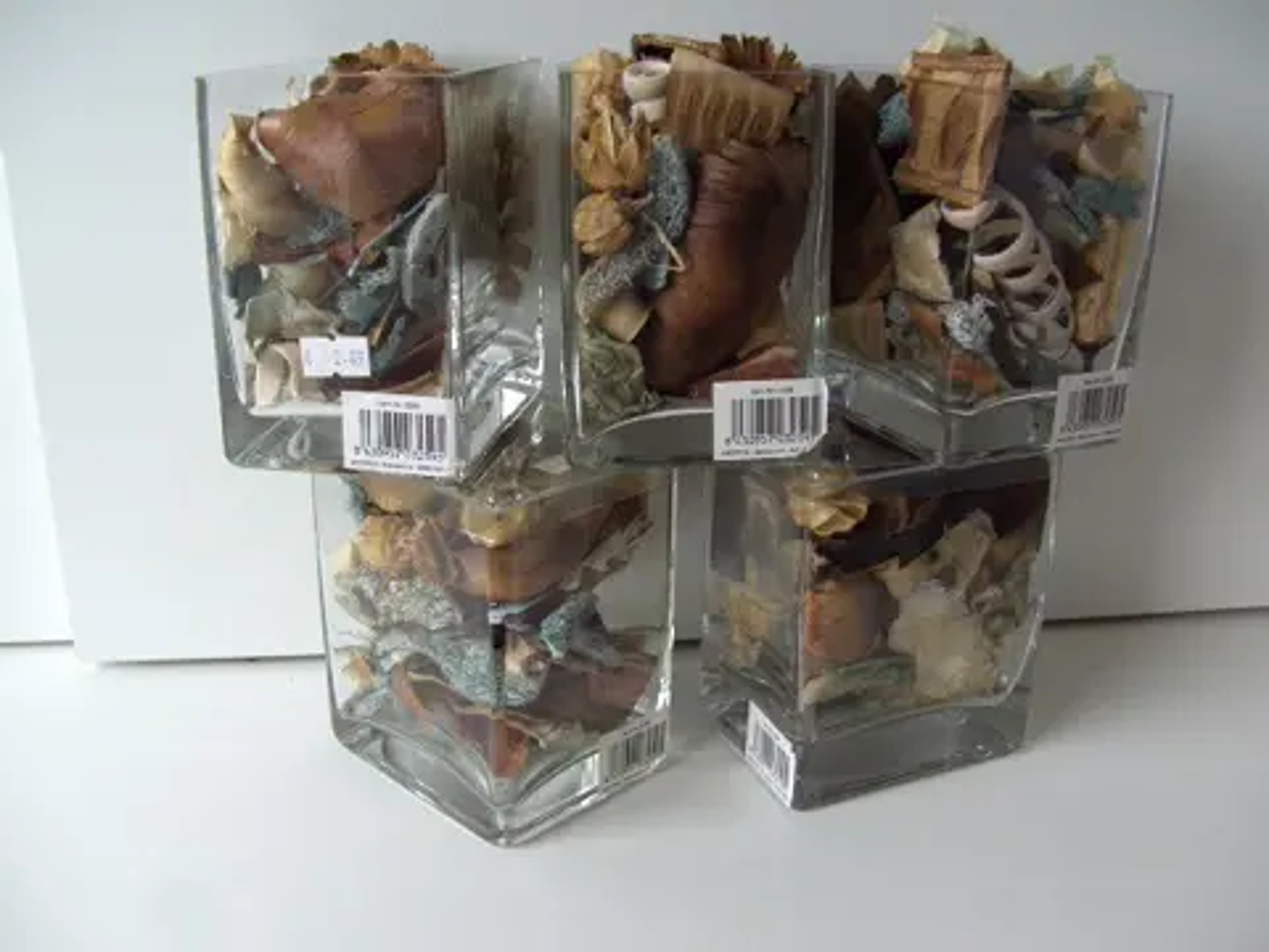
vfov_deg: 38.7
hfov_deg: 50.1
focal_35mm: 37
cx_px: 634
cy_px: 476
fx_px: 1356
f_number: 2.8
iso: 100
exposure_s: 1/25
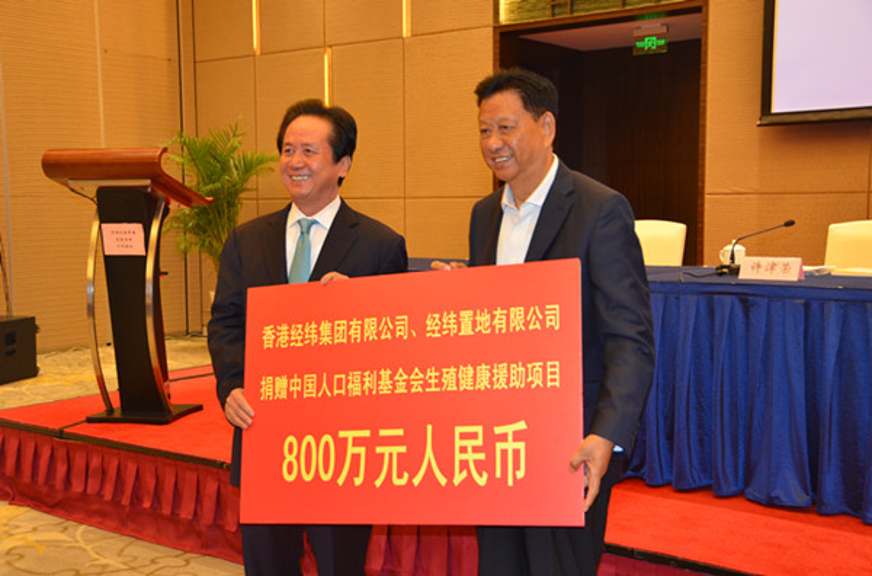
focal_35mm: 46
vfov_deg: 28.7
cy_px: 288
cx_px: 436
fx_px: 1123
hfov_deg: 42.4
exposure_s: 1/60
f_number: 4
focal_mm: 31
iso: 800
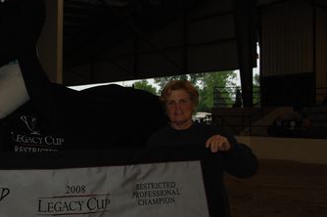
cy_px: 85
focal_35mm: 69
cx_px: 18
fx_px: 626
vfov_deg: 19.7
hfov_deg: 27.9
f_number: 3.8
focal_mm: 24
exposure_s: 1/125
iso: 200
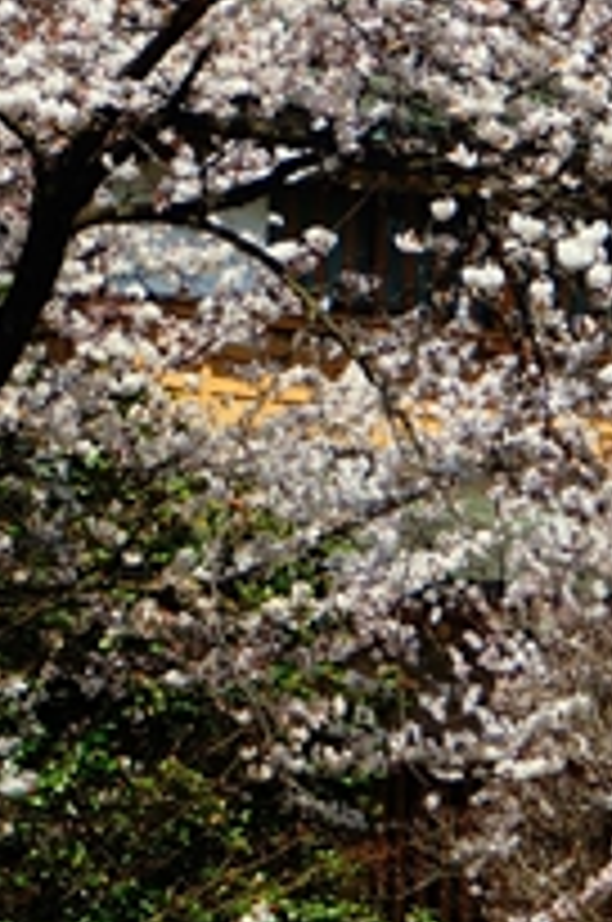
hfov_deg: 3.2
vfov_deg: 4.8
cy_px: 58
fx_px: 10949
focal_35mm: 428
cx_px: 299
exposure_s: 1/400
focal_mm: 73
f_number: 8
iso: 100
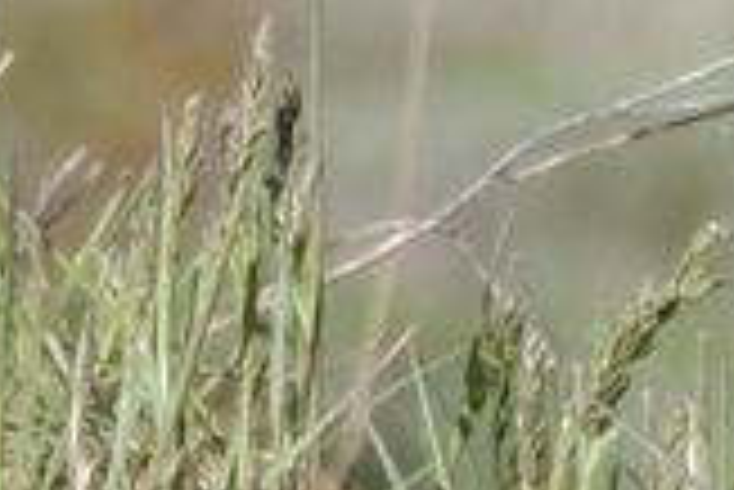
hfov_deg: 0.7
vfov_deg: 0.5
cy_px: -400
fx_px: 58342
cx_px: -347
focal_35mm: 2859
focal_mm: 62.4
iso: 100
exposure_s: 1/500
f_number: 4.8
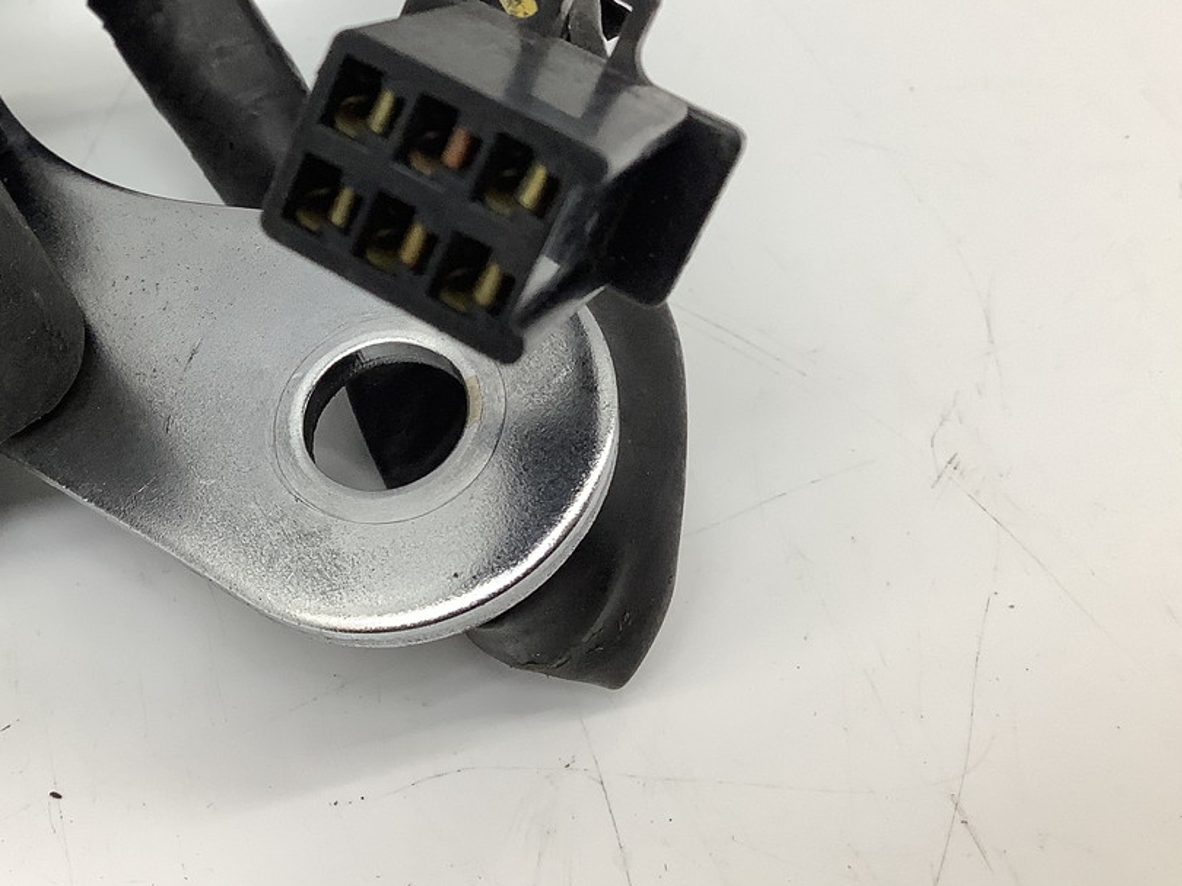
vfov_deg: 29.2
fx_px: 1673
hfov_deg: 38.0
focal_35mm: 49
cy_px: 228
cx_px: 301
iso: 64
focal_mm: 3.3
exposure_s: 1/120
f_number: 2.4
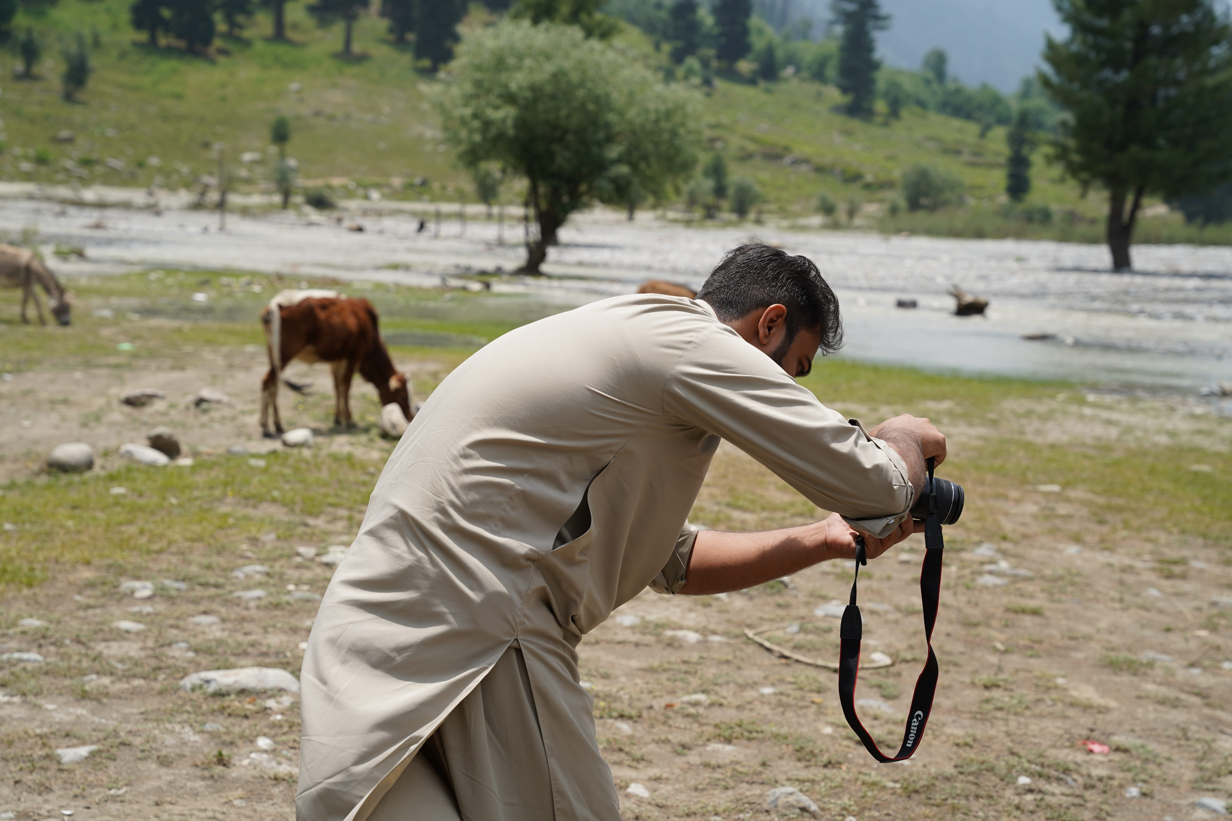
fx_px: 1909
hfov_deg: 35.8
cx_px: 616
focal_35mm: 56
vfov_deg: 24.3
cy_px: 410
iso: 100
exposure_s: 1/800
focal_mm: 55.8
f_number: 4.5
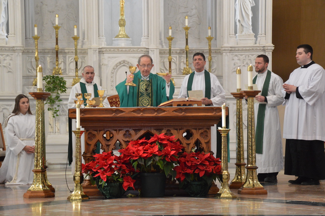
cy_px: 108
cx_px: 162
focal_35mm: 120
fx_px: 1082
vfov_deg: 11.4
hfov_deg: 17.1
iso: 2200
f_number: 5.6
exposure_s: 1/125
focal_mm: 80
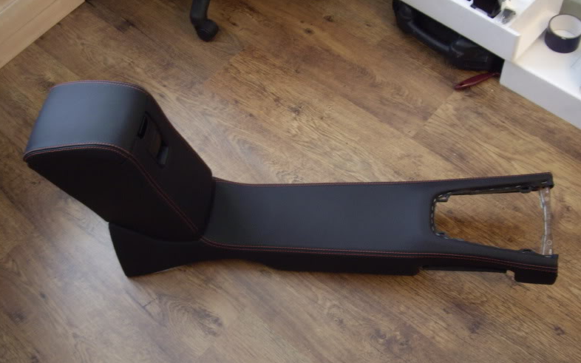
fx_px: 649
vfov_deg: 31.2
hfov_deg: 48.2
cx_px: 287
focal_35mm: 41
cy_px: 203
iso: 200
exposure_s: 1/5
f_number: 2.8
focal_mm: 7.9
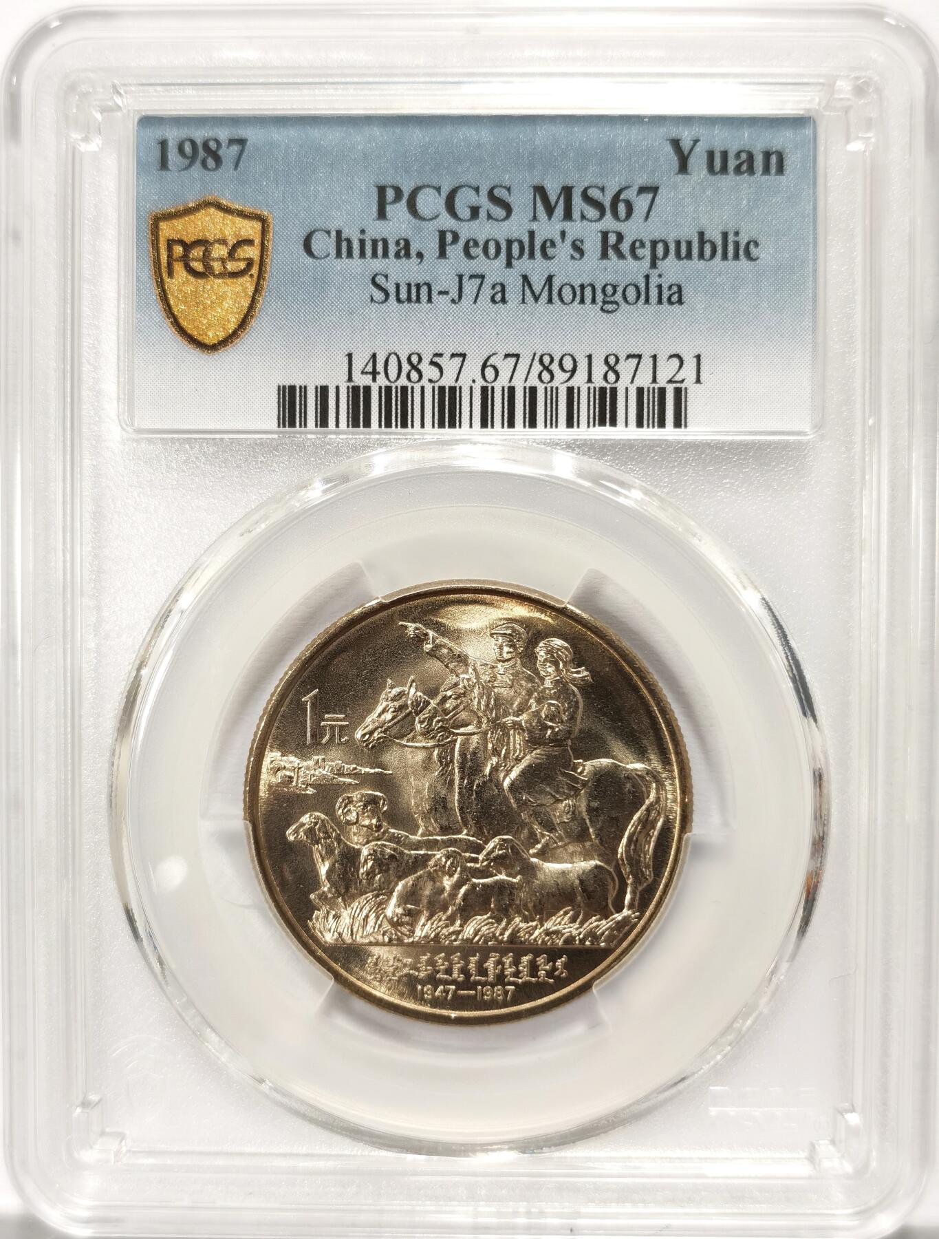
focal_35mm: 54
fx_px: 1939
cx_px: 470
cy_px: 620
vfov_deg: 35.4
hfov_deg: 27.2
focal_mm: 5.56
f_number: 16
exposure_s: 1/100
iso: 125
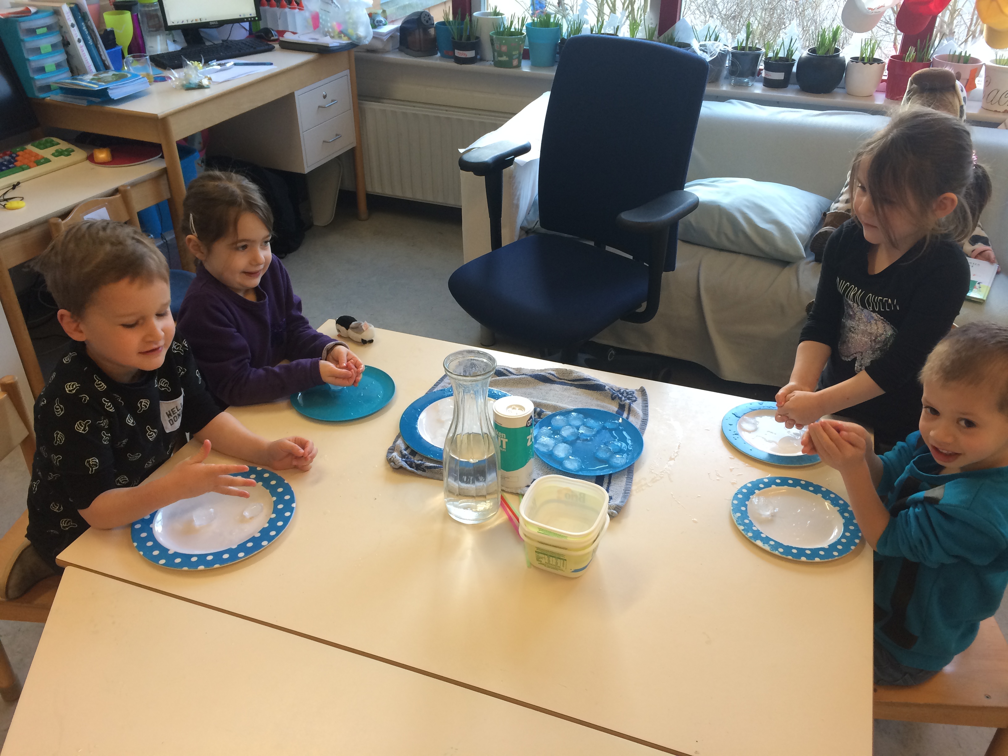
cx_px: 504
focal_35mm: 29
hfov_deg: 61.7
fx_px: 844
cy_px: 378
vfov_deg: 48.2
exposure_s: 1/33
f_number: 2.2
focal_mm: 4.15
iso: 40
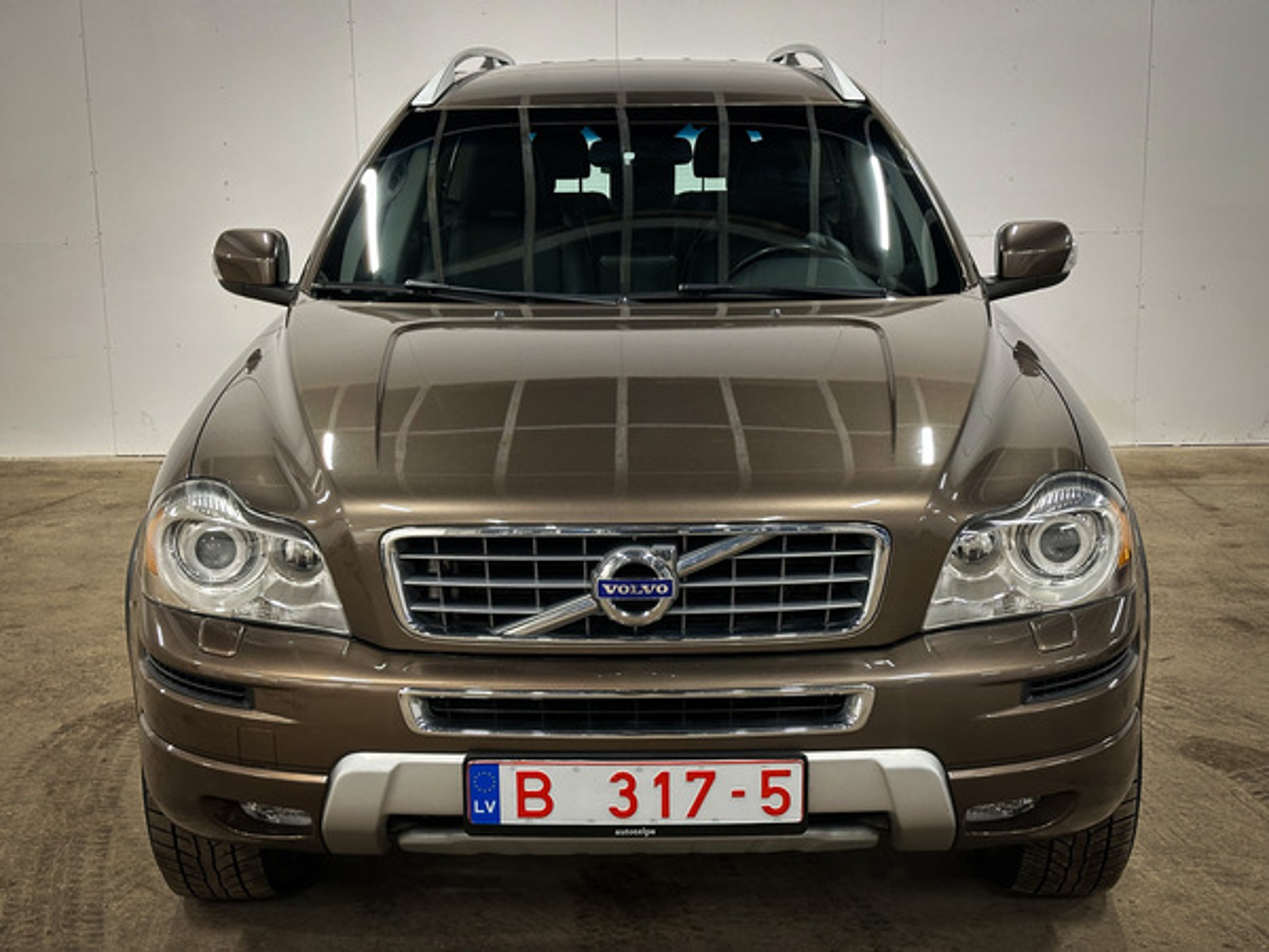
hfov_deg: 39.7
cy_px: 476
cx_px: 634
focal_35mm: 48
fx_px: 1760
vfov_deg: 30.3
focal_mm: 6.86
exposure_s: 1/50
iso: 250
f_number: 1.8
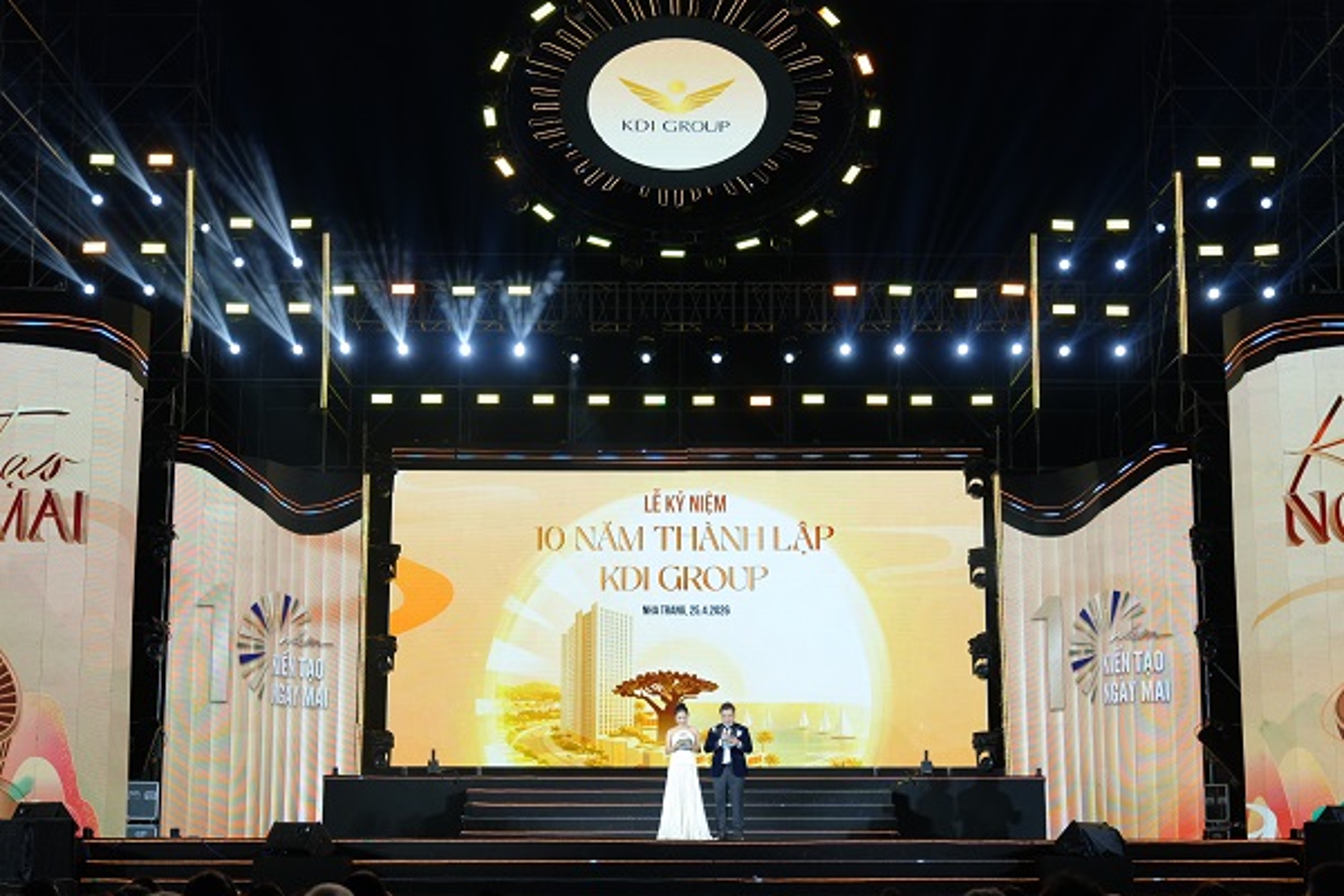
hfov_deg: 33.4
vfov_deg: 22.6
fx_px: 2240
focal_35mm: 60
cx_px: 672
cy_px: 448
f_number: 4
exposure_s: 1/100
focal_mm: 60
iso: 250
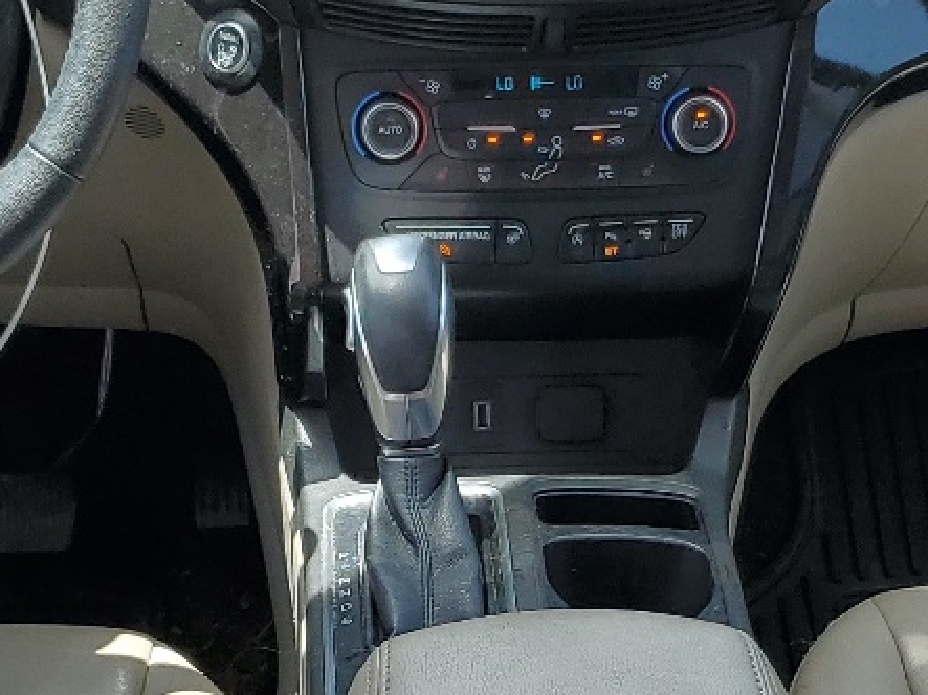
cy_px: 622
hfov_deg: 20.9
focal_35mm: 94
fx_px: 2519
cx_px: 522
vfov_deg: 15.5
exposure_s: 1/625
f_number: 1.5
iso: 50
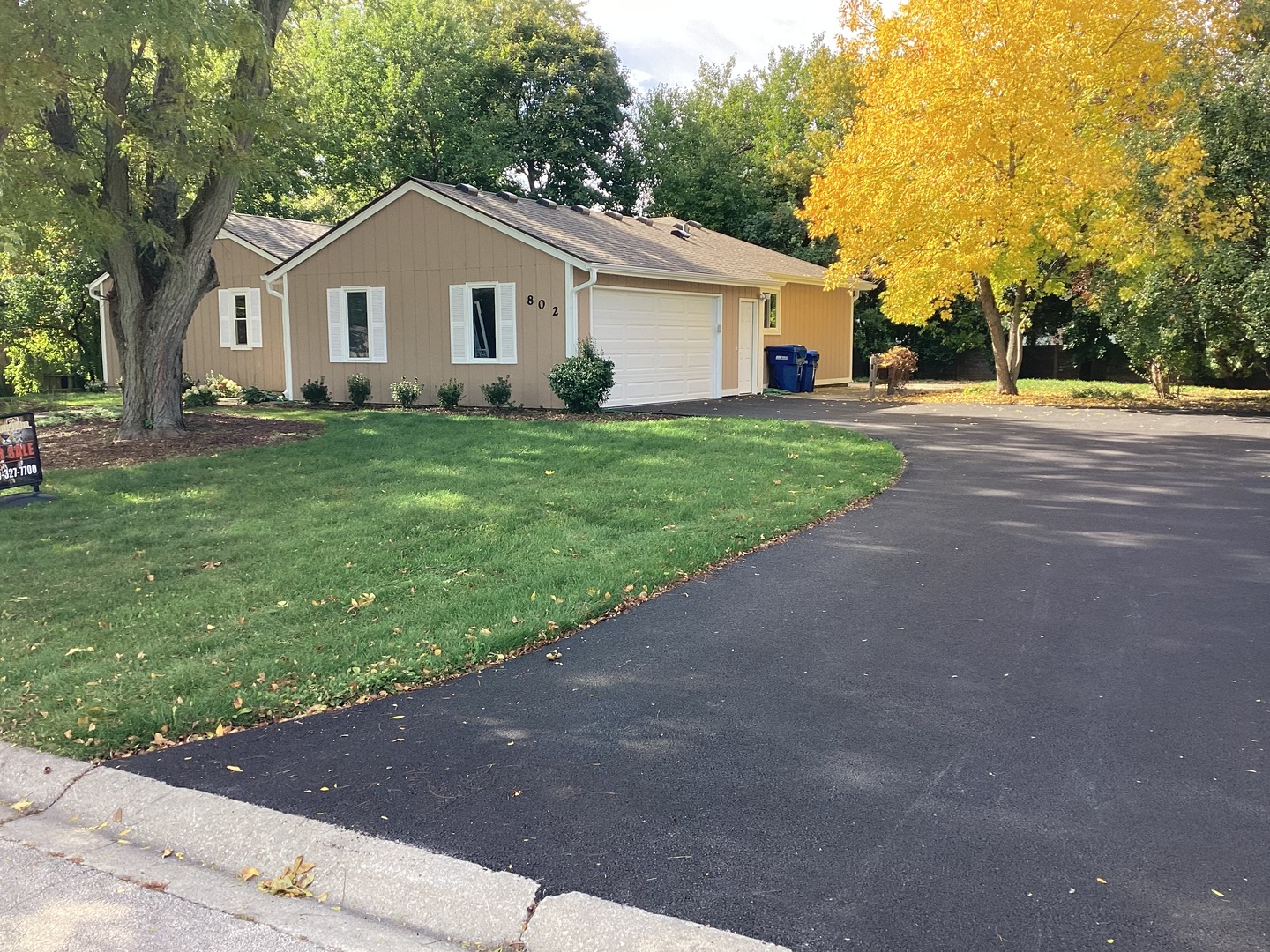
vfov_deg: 45.4
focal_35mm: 31
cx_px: 635
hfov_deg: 58.4
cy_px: 476
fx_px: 1137
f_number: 2.4
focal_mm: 3.3
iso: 25
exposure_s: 1/213
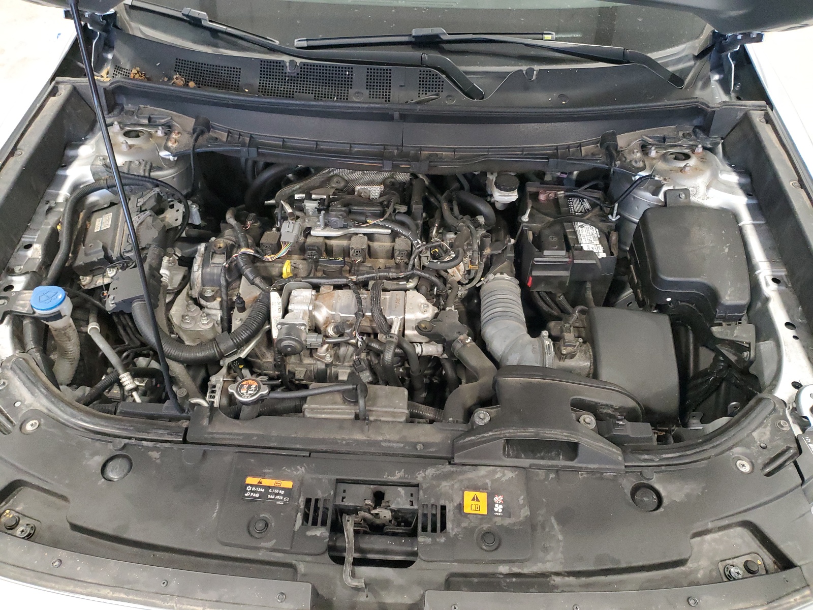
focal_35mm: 26
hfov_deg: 67.3
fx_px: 611
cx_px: 406
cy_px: 305
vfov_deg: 53.1
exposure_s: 1/60.2
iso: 378
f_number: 1.5
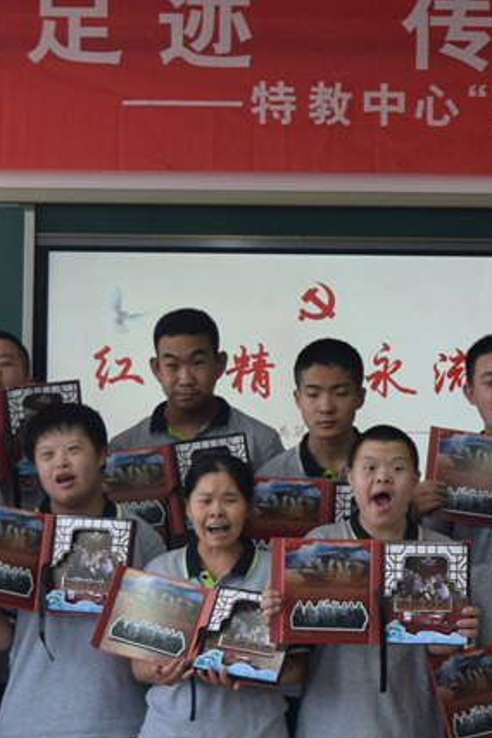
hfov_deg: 10.0
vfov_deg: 15.0
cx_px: 402
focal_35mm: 137
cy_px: 283
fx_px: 2806
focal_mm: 26
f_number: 5.6
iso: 400
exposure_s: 1/125
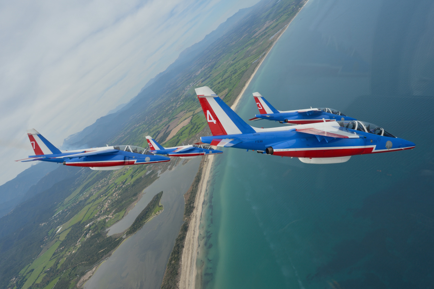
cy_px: 144
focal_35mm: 20
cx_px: 217
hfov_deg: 84.0
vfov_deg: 61.9
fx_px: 241
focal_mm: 20
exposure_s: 1/640
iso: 200
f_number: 8
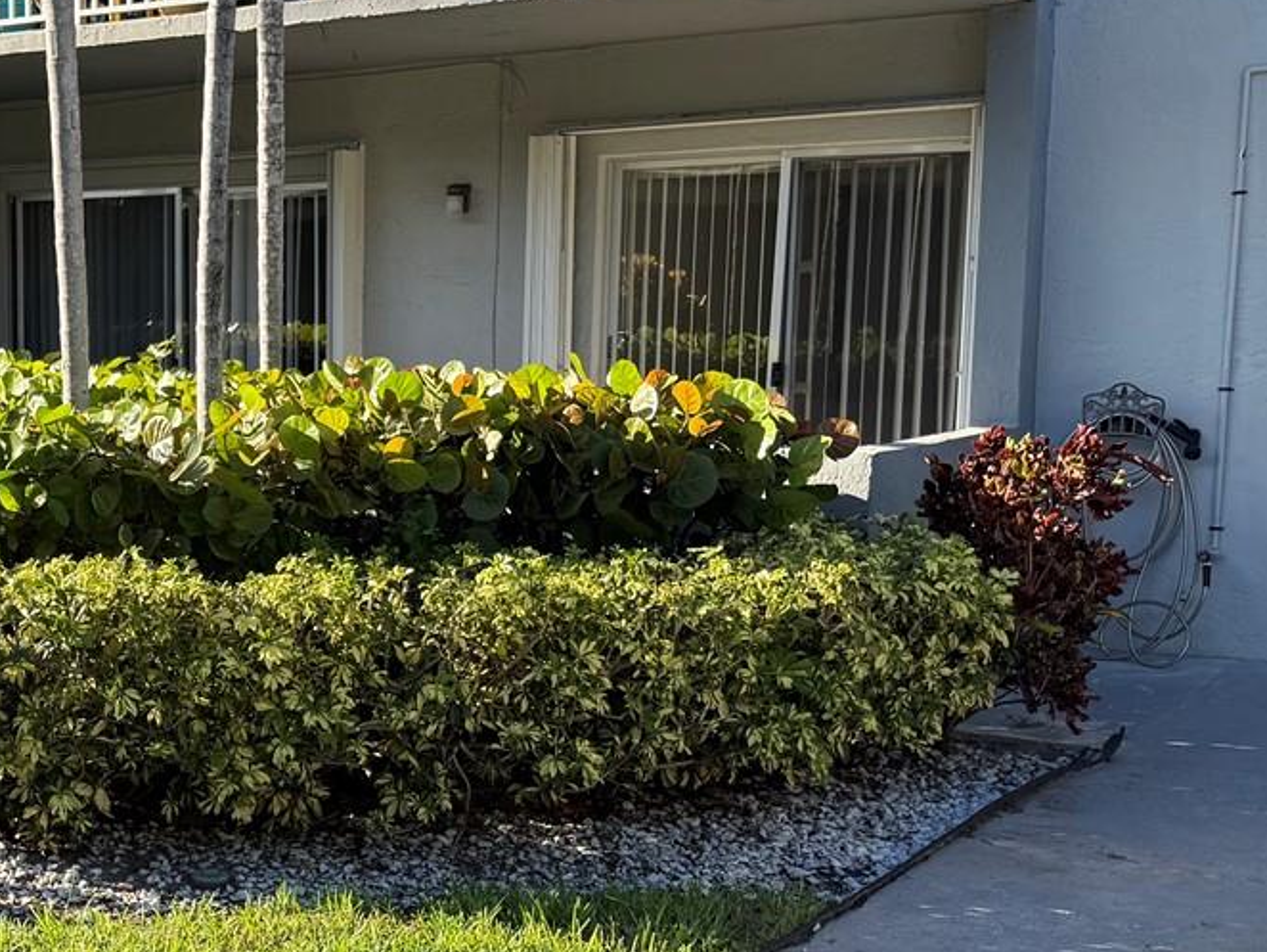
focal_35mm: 58
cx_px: 117
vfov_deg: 25.2
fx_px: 2124
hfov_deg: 31.6
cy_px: 571
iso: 80
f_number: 1.78
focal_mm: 6.76
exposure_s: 1/1018
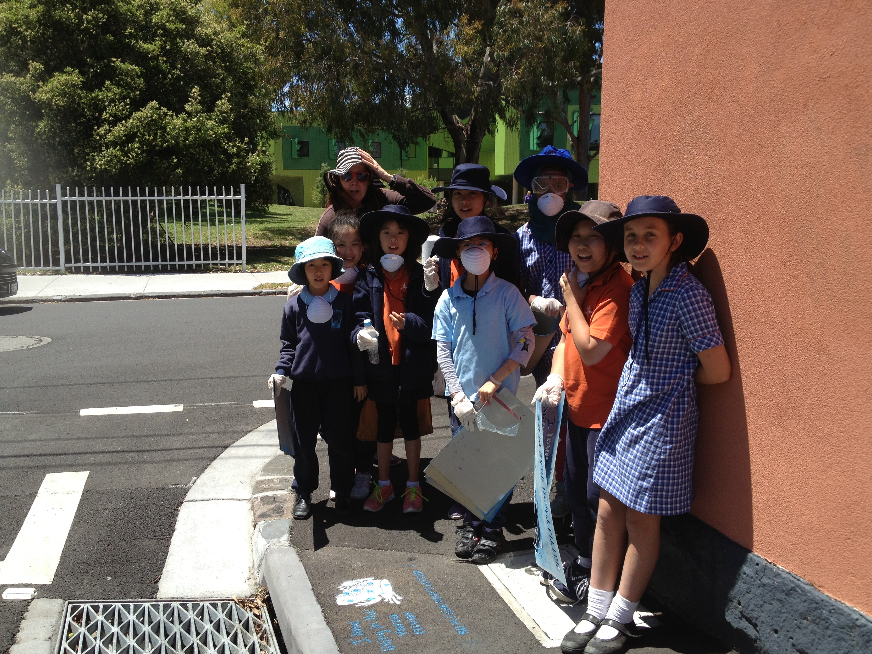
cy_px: 325
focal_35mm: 36
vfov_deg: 39.7
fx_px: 907
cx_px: 441
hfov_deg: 51.4
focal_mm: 4.28
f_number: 2.4
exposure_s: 1/1227
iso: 50
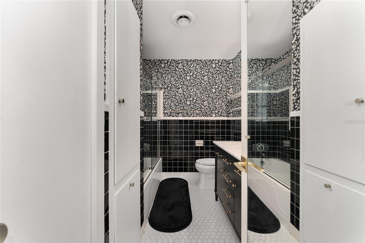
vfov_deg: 81.2
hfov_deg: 104.3
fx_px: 142
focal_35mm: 14
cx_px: 182
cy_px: 122
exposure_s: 1/1.67
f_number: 7.1
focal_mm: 14
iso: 320
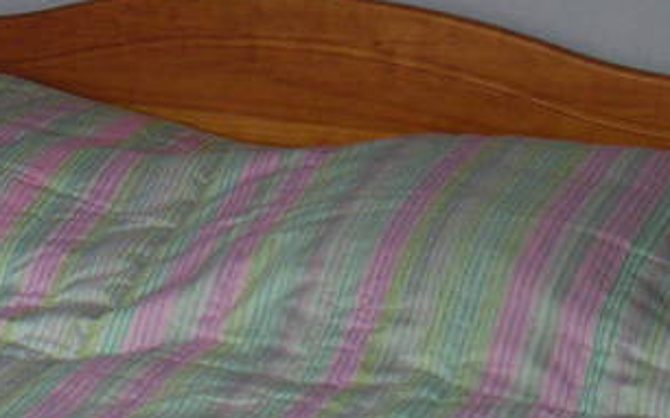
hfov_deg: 20.0
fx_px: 1898
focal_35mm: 104
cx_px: 398
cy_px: -217
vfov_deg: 12.0
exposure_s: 1/45
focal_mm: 6
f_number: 2.8
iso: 160
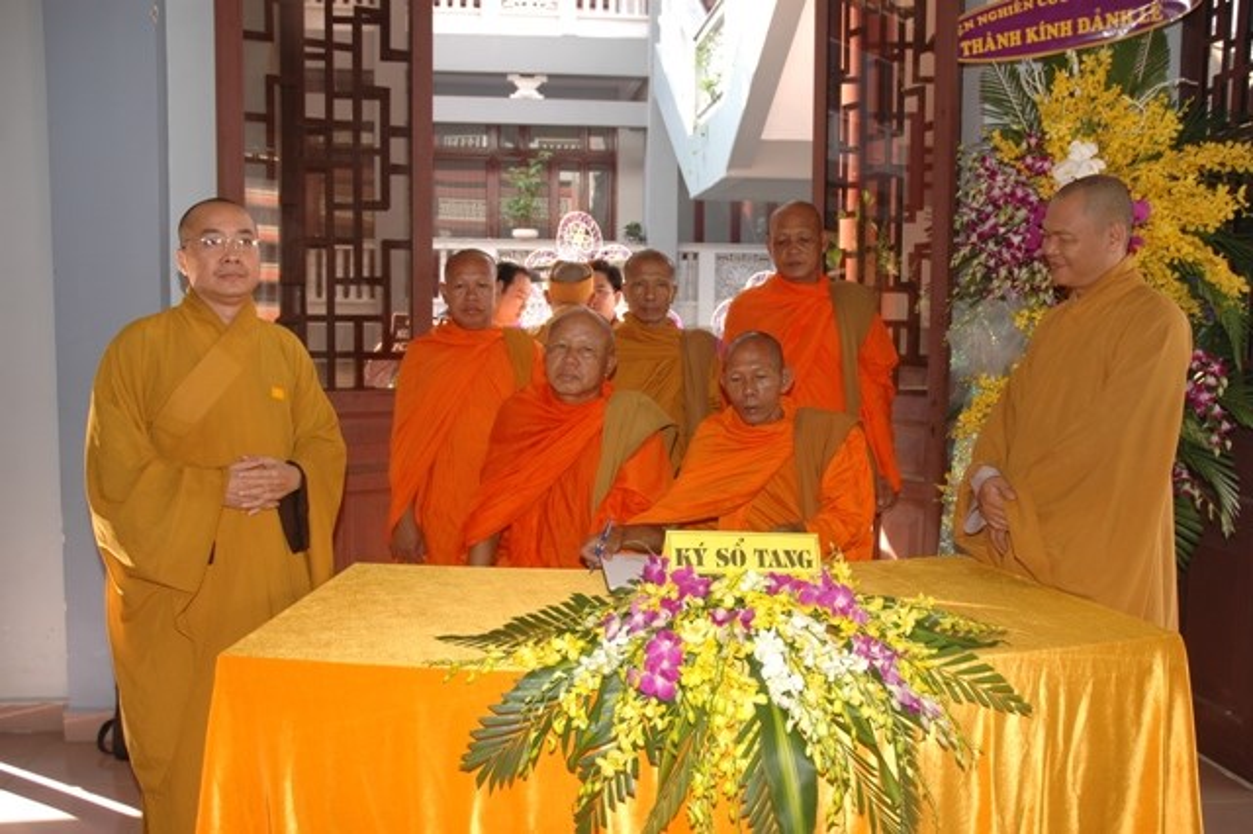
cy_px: 417
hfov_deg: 57.2
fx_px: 1148
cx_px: 626
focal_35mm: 33
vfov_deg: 39.9
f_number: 4
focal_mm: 22
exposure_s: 1/60
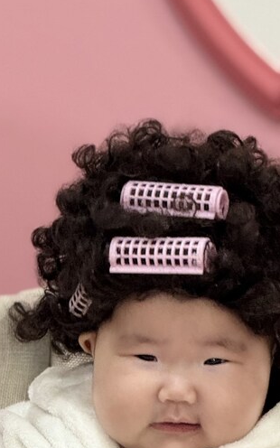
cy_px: 509
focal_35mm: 308
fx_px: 3761
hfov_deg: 4.3
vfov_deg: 6.8
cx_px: 98
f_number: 2.8
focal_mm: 15.66
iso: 250
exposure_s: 1/60
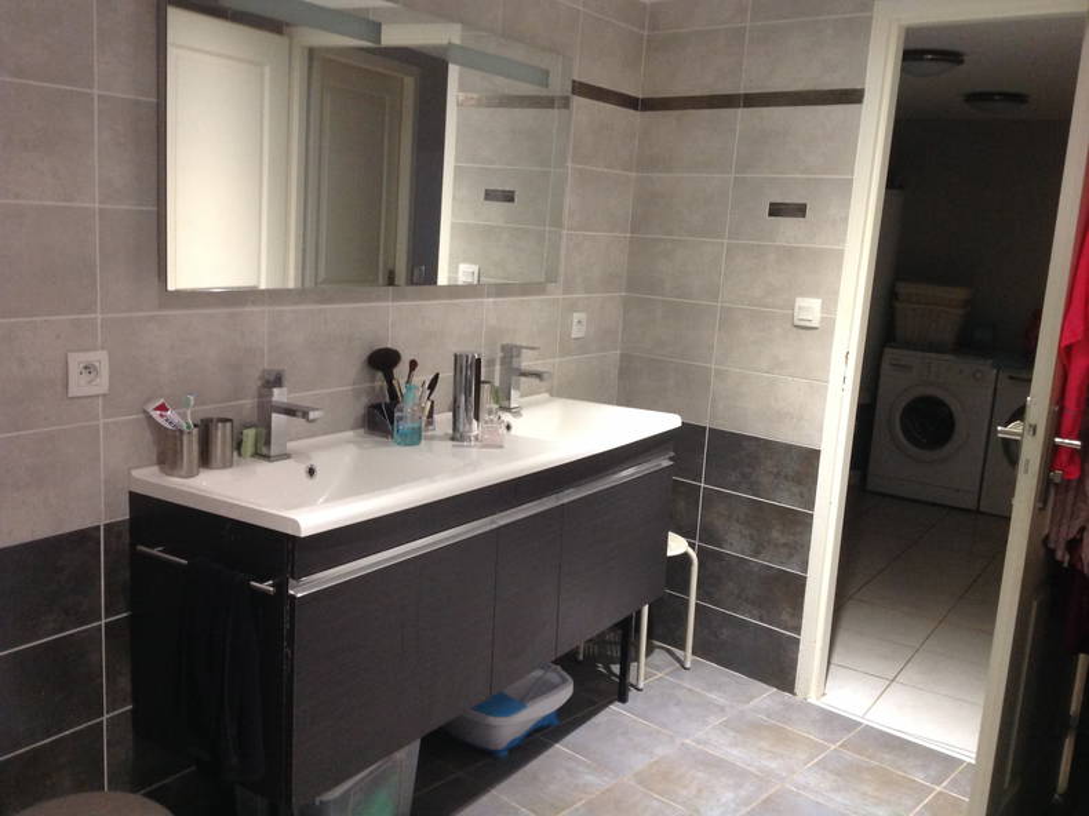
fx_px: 1101
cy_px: 408
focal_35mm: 35
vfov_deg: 40.7
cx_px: 544
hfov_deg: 52.6
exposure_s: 1/15
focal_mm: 4.28
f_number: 2.4
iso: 200
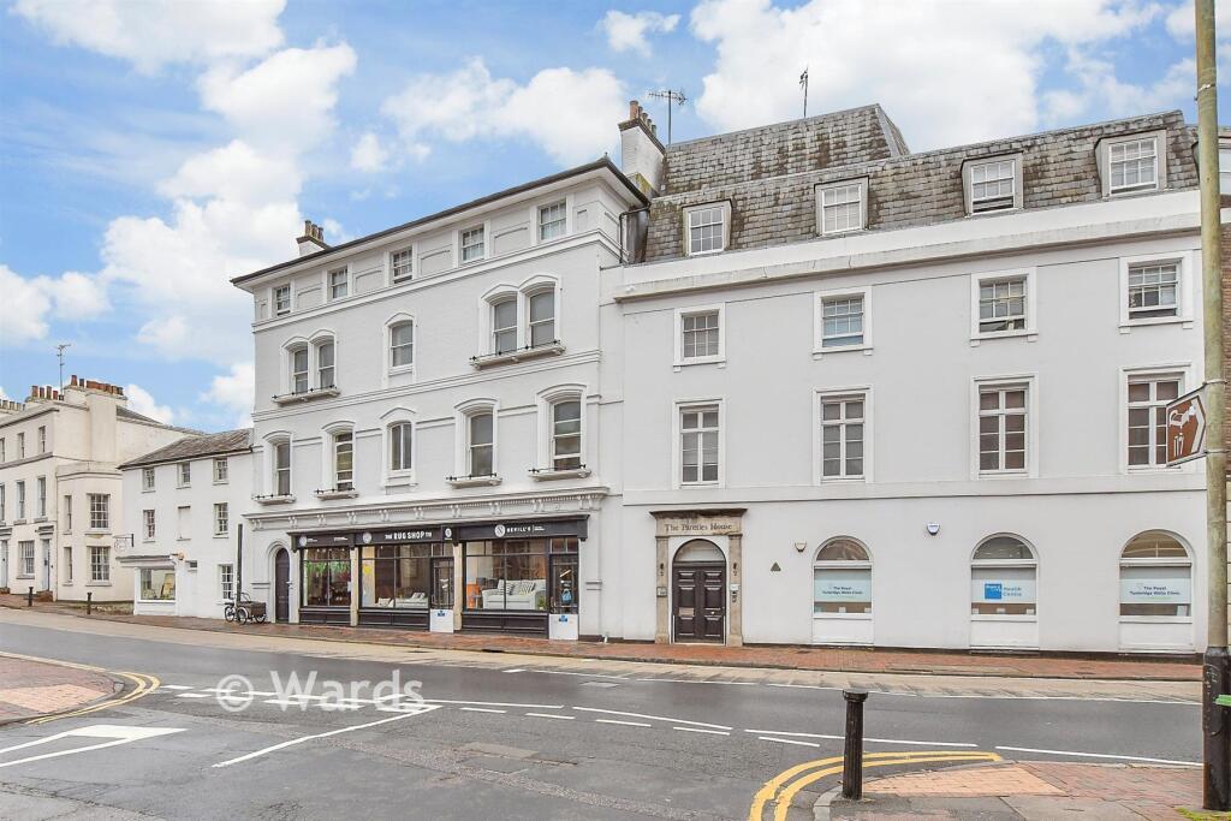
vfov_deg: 51.3
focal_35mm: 25
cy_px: 410
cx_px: 616
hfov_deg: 71.5
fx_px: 855
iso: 200
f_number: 8
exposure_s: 1/60
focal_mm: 17
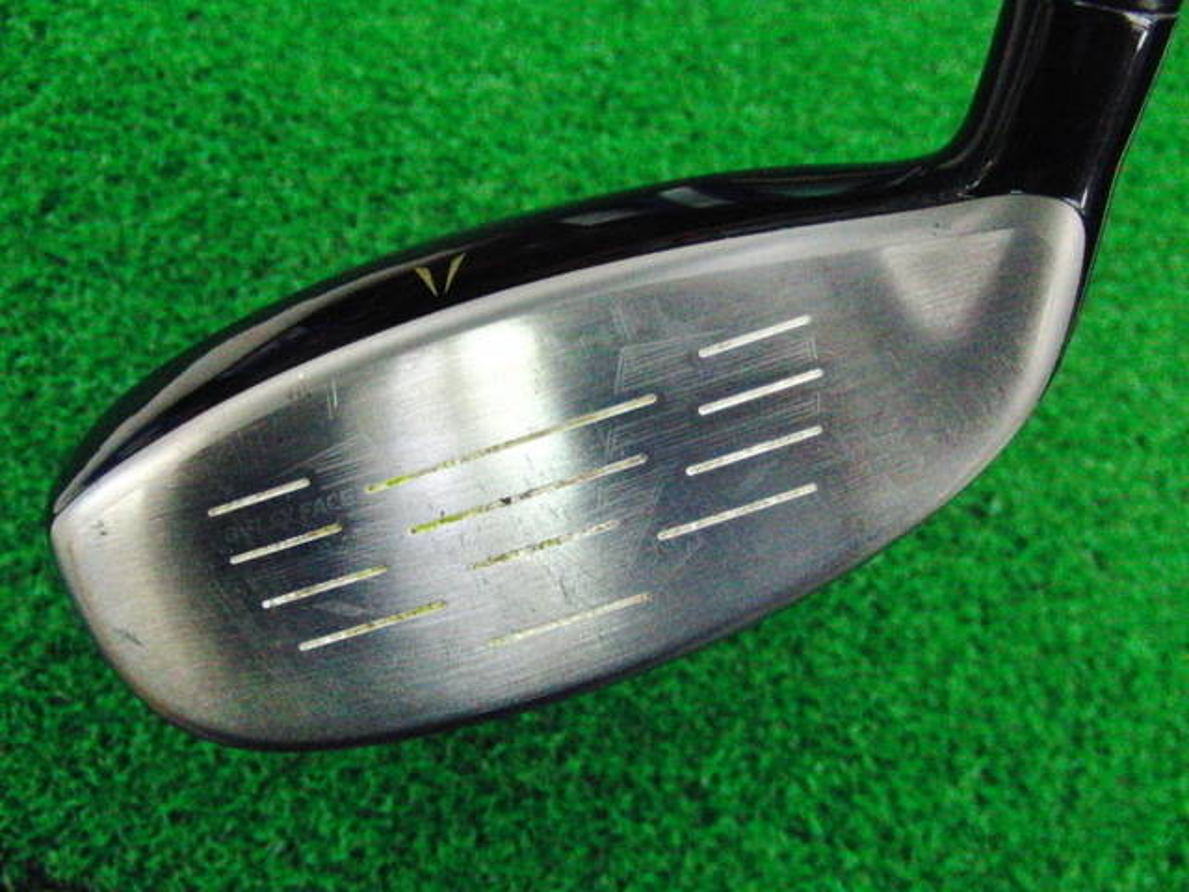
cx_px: 594
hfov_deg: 50.1
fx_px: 1271
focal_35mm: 37
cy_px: 446
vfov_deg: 38.7
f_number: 3.6
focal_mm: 6.42
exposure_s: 1/250
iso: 3200
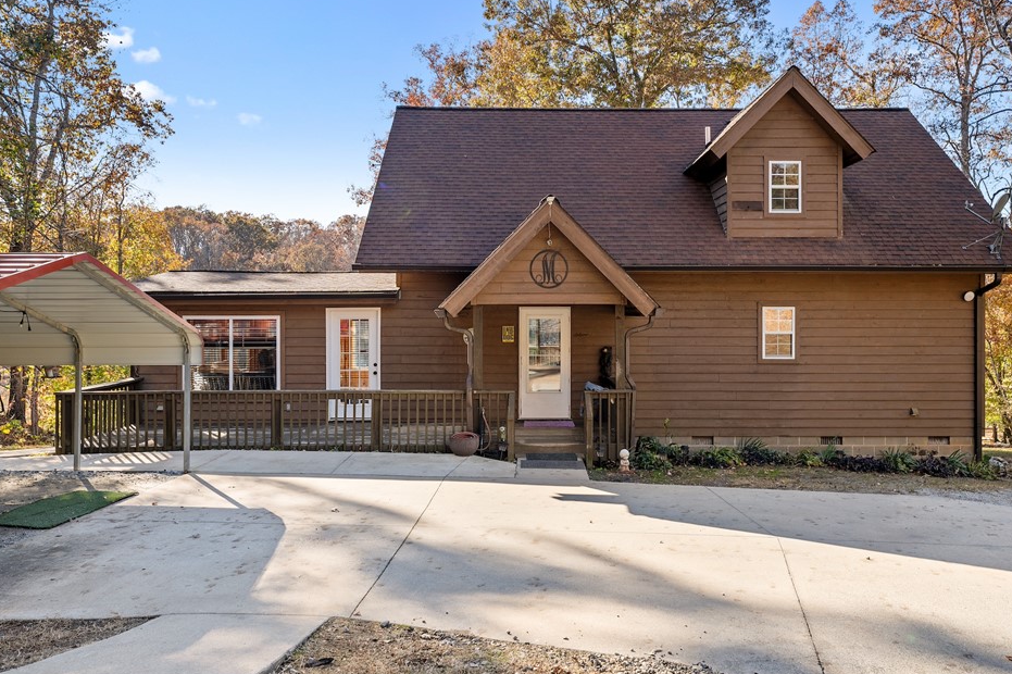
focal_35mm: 28
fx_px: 787
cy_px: 307
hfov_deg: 65.5
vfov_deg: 46.3
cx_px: 530
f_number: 6.3
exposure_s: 1/100
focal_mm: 24
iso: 100
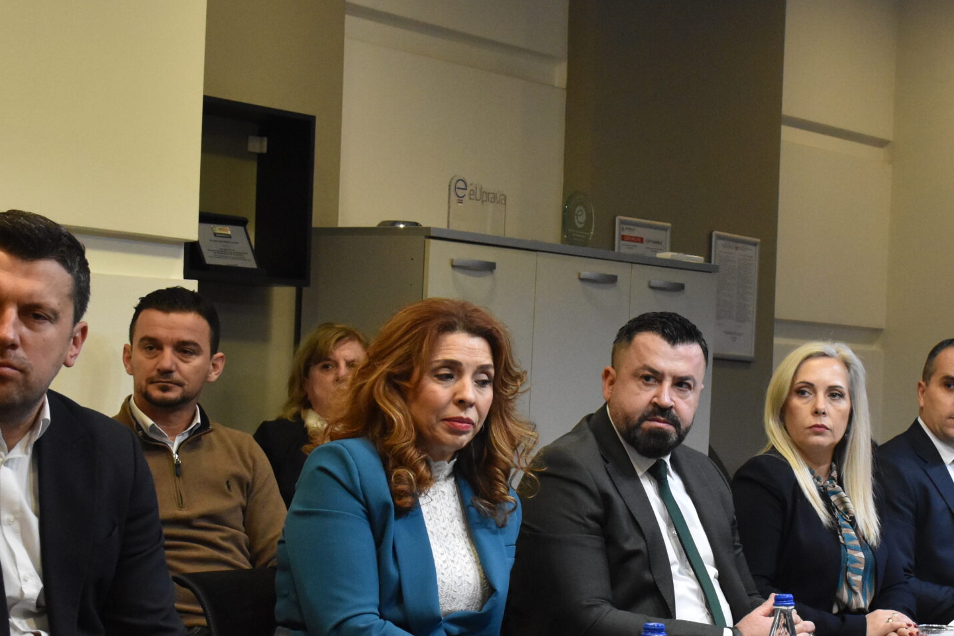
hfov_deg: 25.2
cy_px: 388
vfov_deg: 17.0
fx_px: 2120
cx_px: 659
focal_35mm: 80
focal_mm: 30
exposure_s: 1/50
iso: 2500
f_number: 5.6
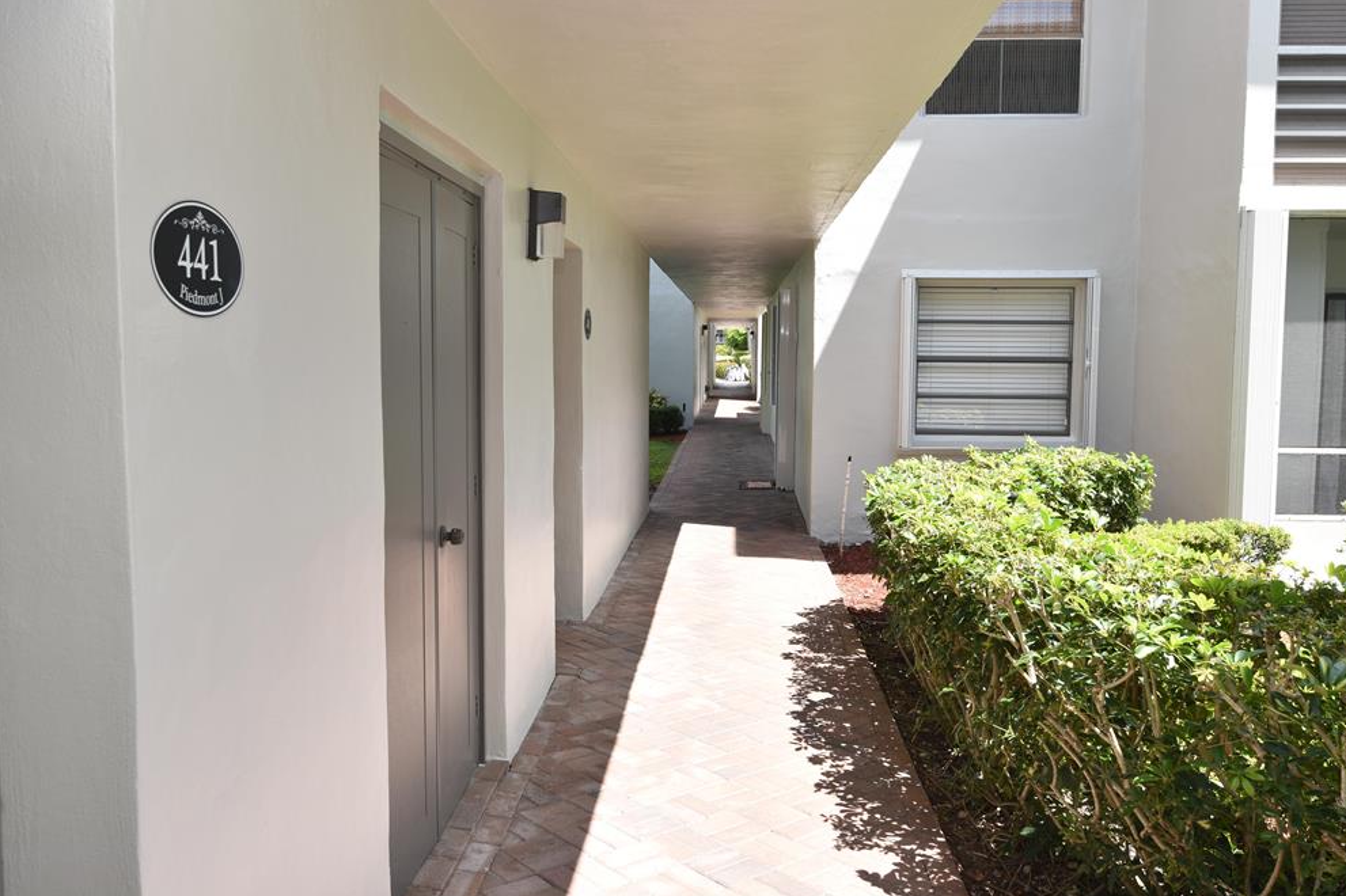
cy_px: 437
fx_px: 1159
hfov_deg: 60.3
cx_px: 671
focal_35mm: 31
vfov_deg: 42.3
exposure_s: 1/160
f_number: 6.3
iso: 100
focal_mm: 20
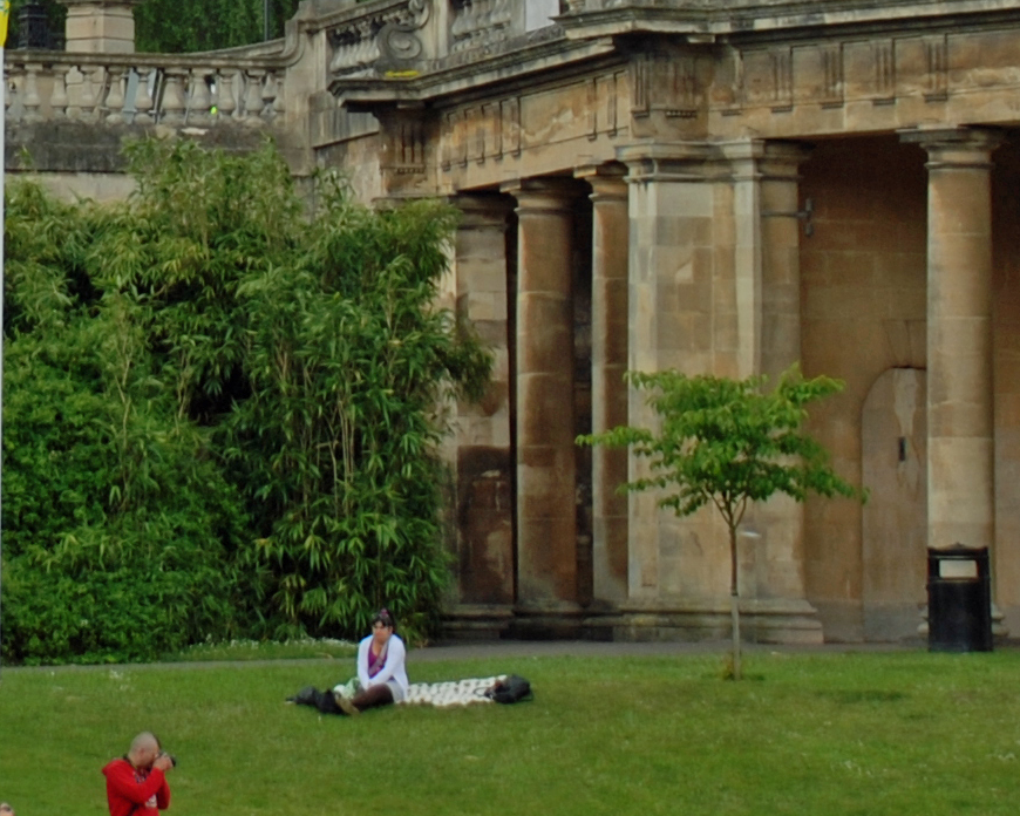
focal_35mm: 251
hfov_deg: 7.6
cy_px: -86
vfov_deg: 6.1
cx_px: -285
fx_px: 7577
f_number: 5
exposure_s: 1/200
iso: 100
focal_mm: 40
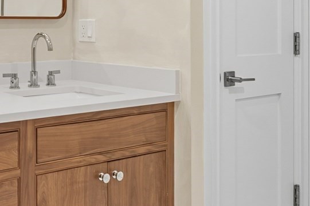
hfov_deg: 32.6
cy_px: 17
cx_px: -37
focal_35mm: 53
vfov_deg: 24.7
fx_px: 456
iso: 100
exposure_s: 1
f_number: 8
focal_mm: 14
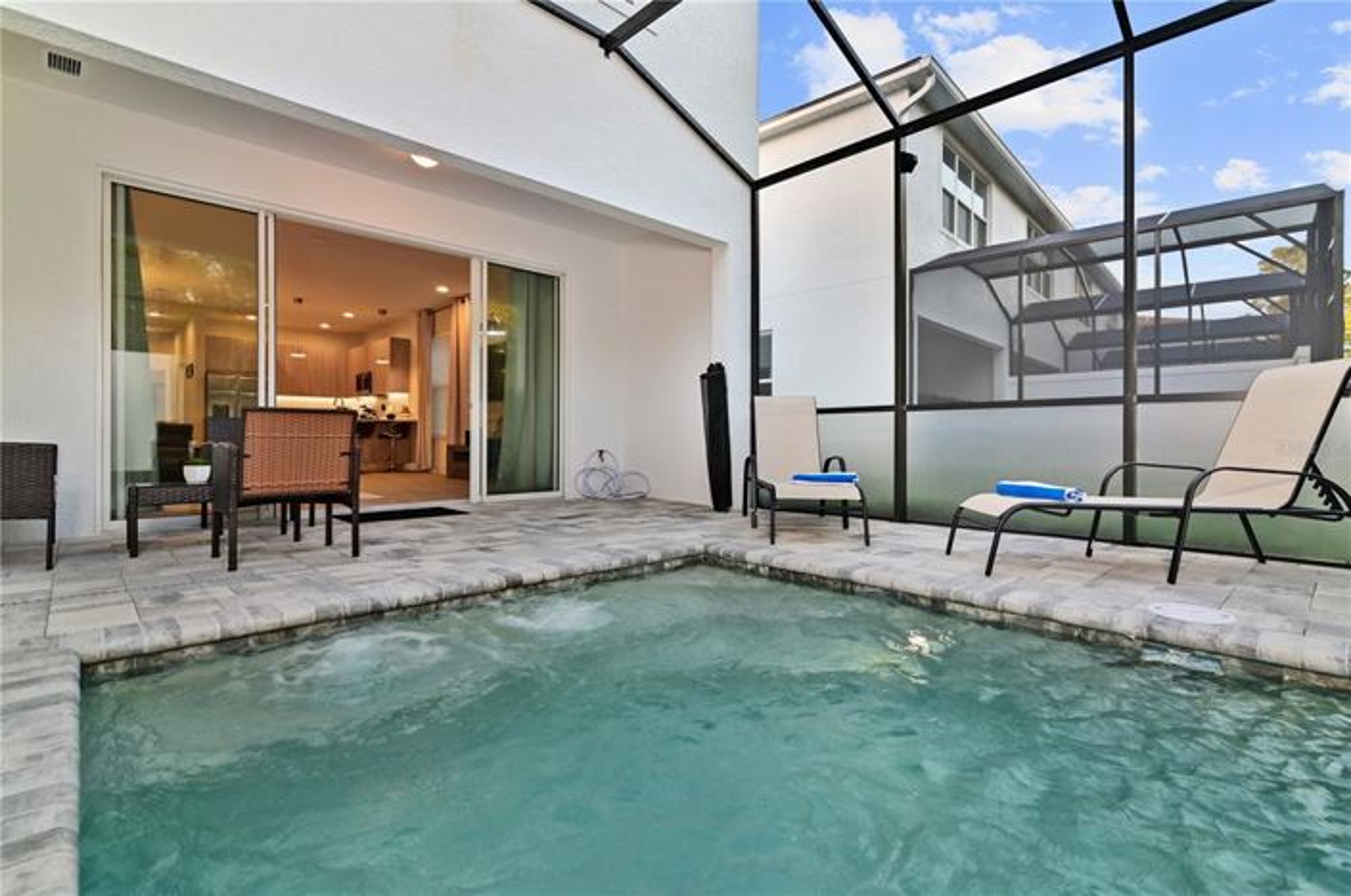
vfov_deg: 73.6
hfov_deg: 96.8
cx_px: 676
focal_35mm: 16
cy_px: 448
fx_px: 600
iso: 160
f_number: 8
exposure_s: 1/8
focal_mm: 16
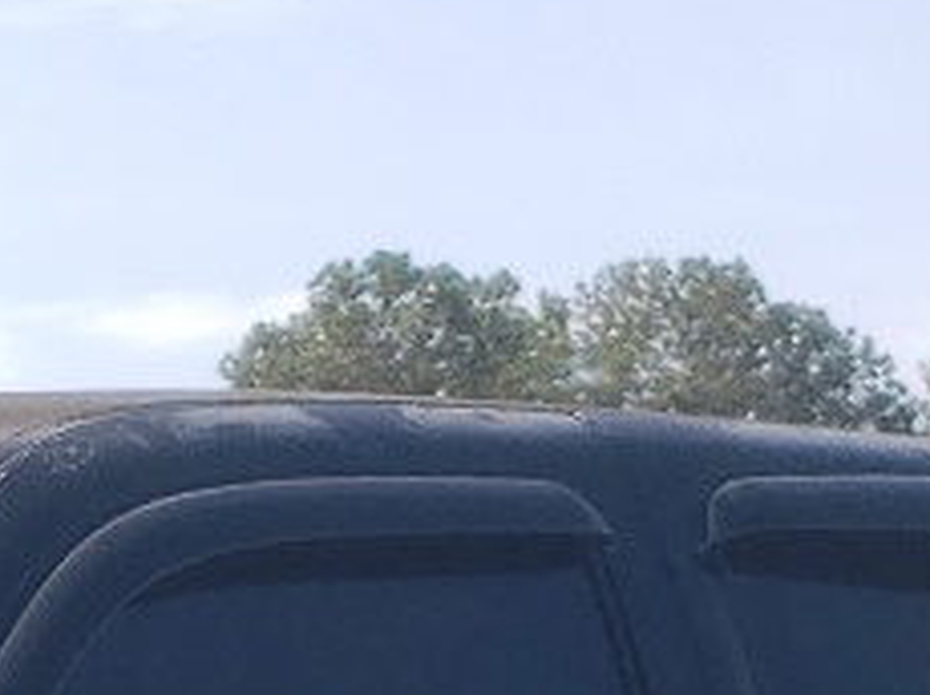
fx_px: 4858
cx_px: -368
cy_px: 1814
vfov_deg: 7.5
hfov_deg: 10.6
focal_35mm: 181
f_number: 1.5
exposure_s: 1/1667
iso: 50
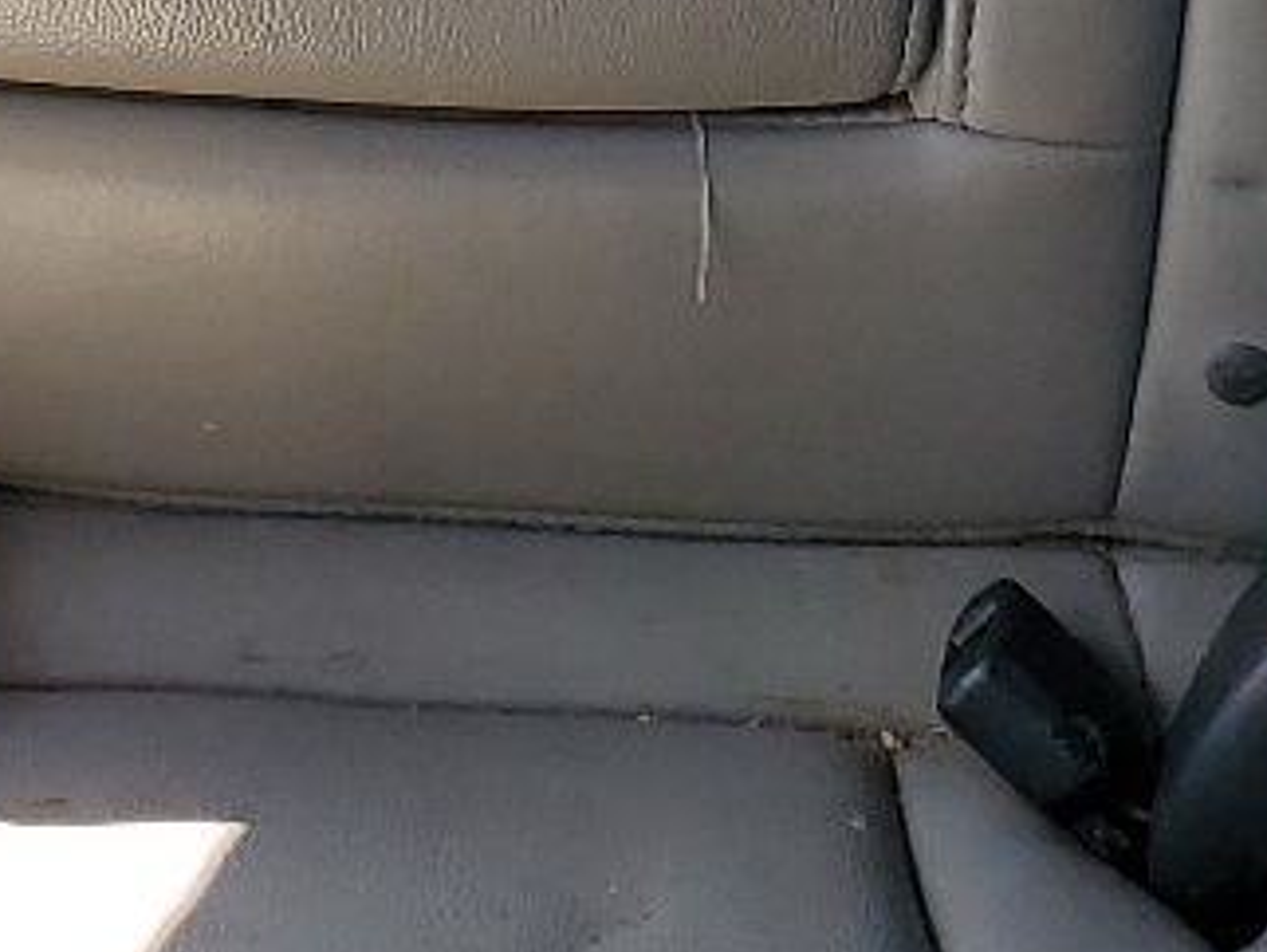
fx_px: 4725
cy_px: -1184
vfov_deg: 10.3
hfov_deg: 15.2
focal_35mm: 129
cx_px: 386
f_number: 1.5
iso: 50
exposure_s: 1/238
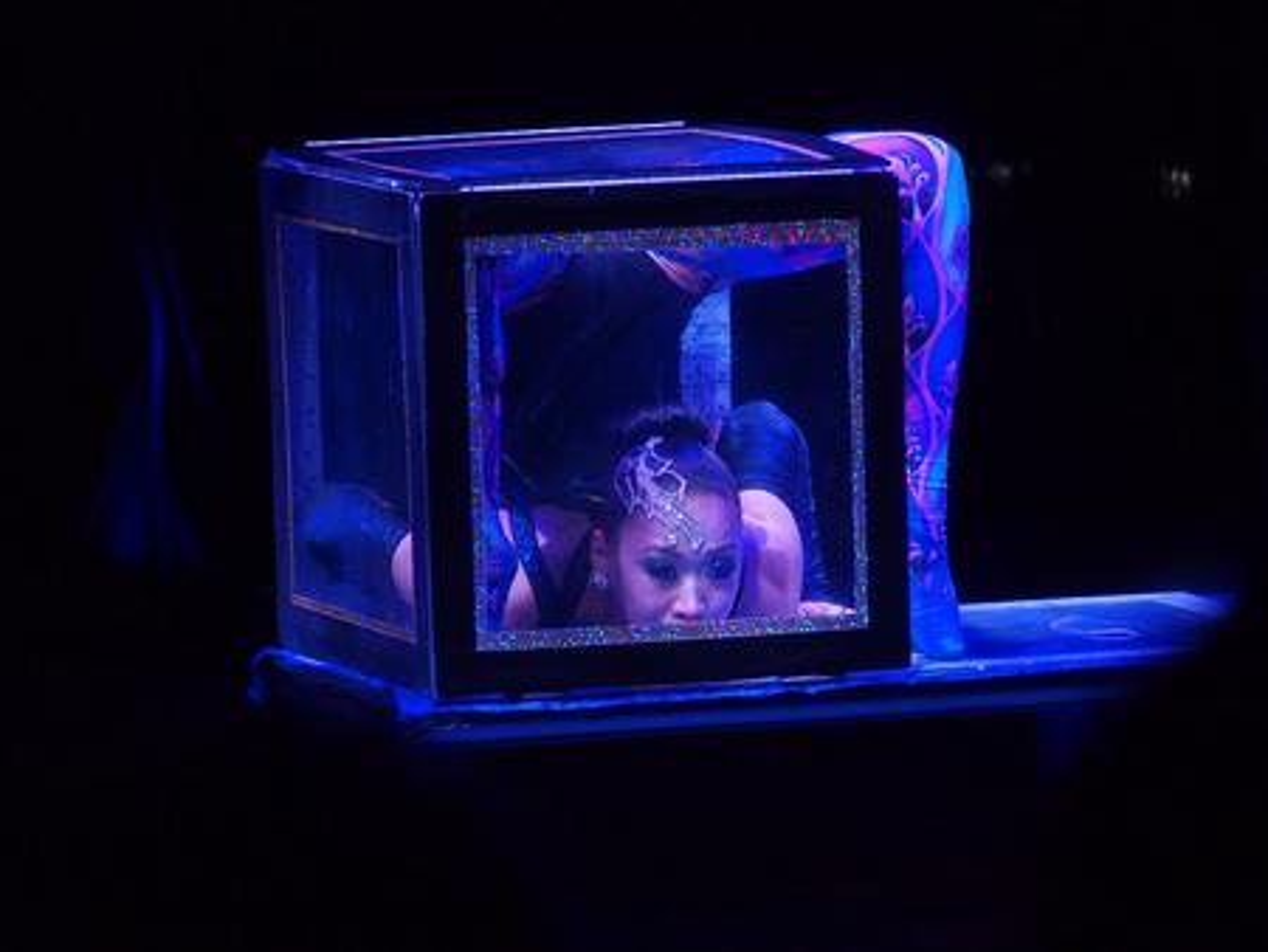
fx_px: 10995
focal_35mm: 300
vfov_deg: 5.0
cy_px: 476
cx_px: 634
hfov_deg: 6.6
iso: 800
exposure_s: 1/100
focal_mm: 64.3
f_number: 2.8
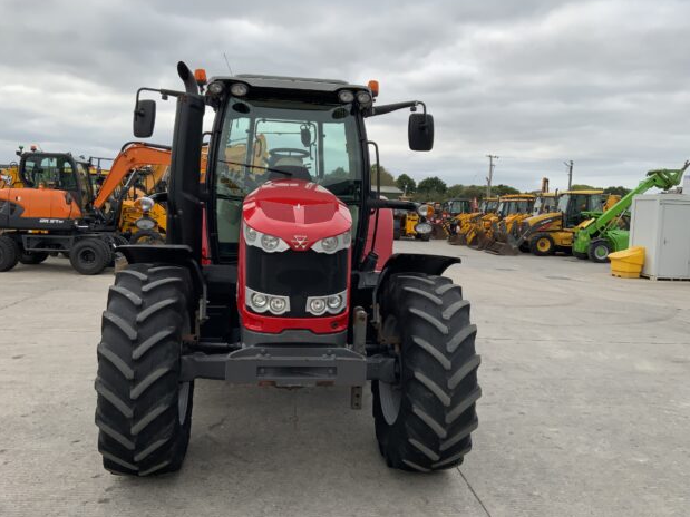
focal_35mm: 30
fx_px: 598
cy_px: 255
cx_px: 336
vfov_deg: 46.8
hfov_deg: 60.0
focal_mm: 3
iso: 16
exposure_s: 1/1250
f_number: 1.8
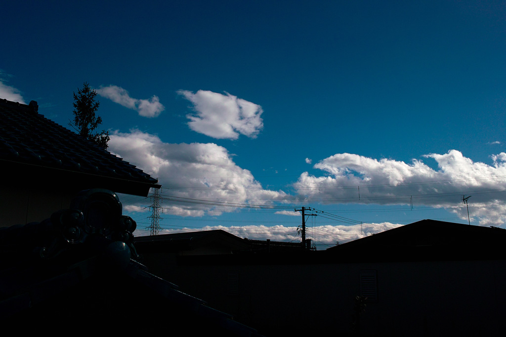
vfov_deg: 32.6
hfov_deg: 47.4
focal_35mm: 41
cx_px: 253
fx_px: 576
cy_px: 168
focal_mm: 24.2
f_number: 10
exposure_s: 1/800
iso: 200
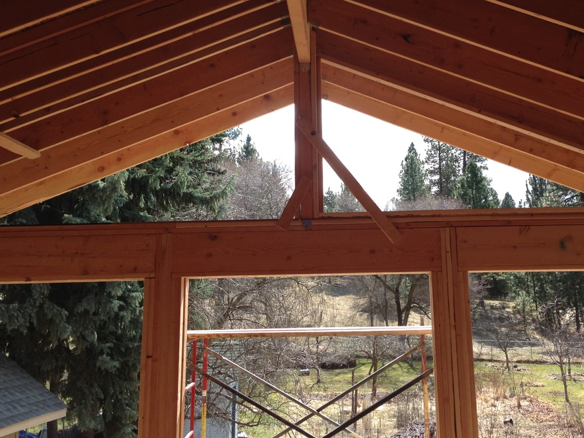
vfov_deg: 33.5
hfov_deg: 43.7
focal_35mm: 43
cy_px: 171
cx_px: 342
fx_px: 725
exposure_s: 1/433
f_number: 2.4
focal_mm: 4.12
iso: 50
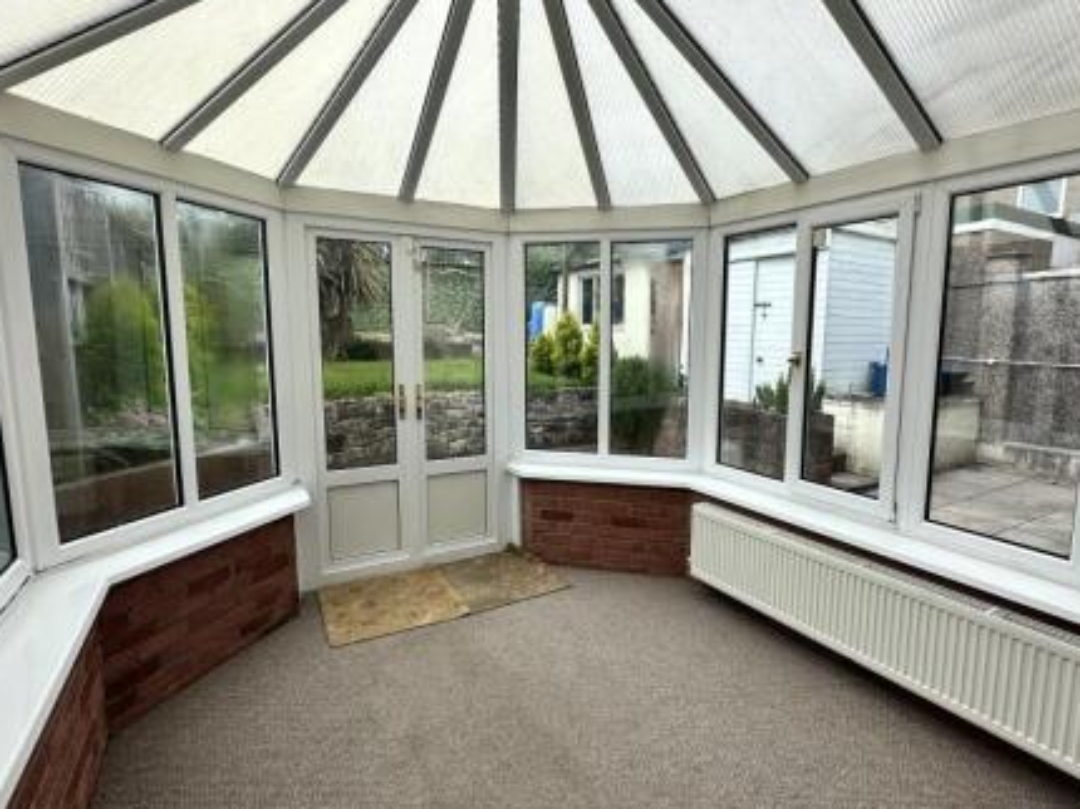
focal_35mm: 19
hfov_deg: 84.4
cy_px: 408
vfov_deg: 68.6
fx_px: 592
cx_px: 599
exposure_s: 1/1072
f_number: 2.2
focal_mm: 2.22
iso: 50
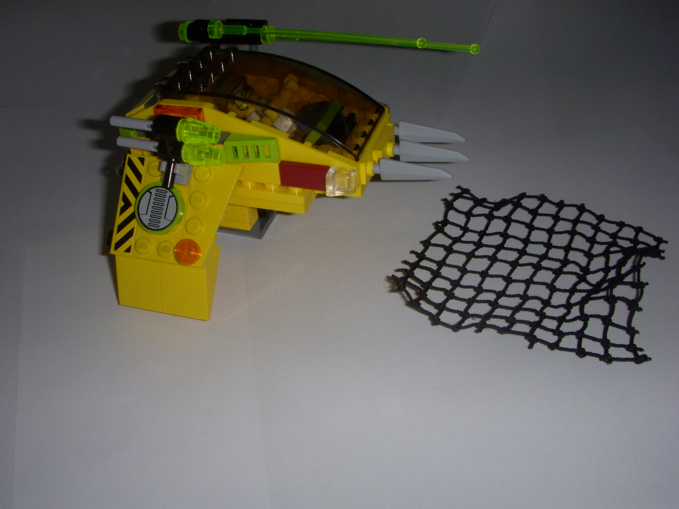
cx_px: 337
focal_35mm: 41
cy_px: 239
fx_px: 804
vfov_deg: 35.1
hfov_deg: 45.8
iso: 100
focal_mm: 6.3
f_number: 6.6
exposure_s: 1/30
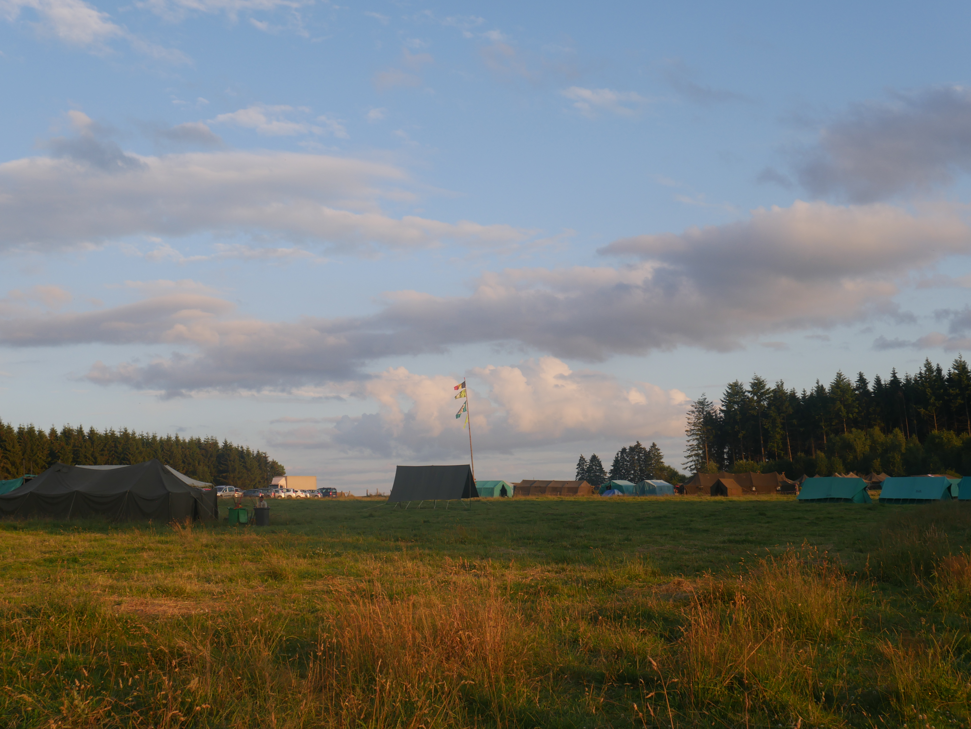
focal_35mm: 44
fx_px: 1235
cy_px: 364
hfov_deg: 42.9
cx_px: 486
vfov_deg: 32.9
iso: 200
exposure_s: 1/200
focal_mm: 22
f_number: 6.3
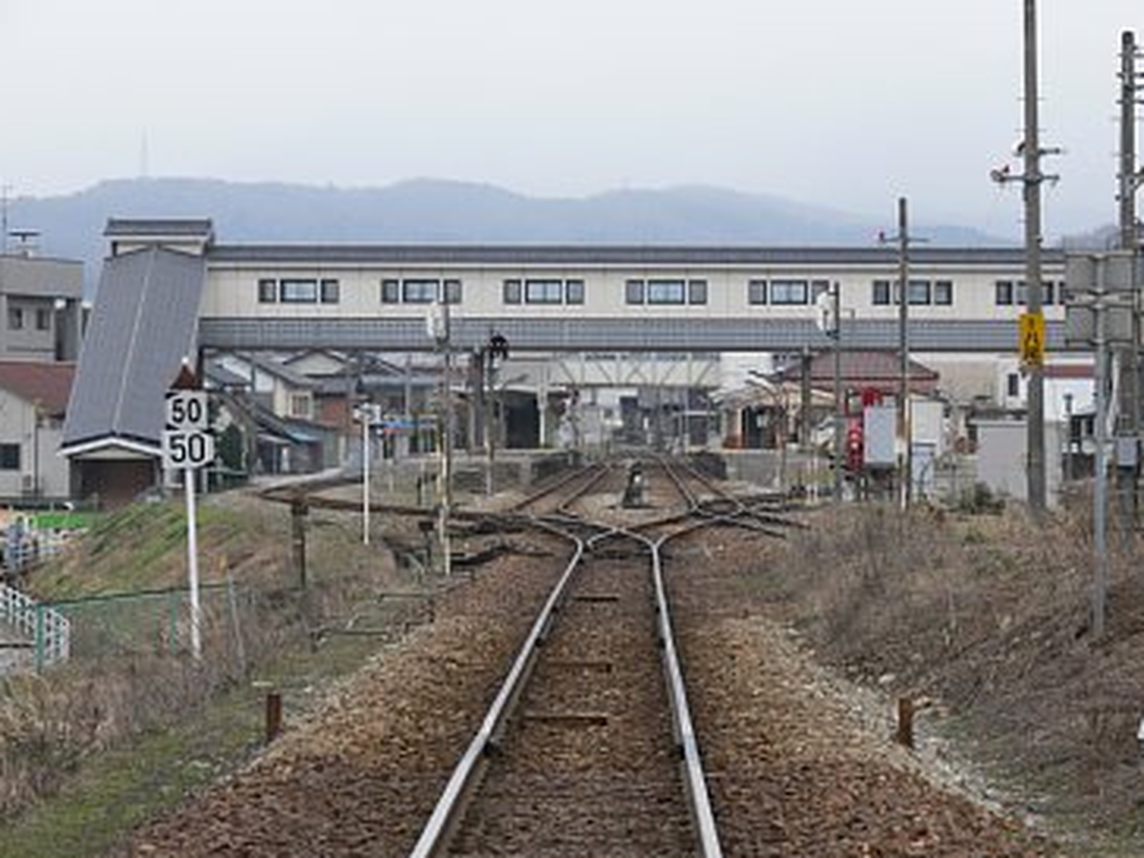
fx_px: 5850
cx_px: 610
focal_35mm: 177
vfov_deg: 8.4
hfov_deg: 11.2
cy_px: 421
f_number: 5
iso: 80
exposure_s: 1/100
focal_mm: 34.1
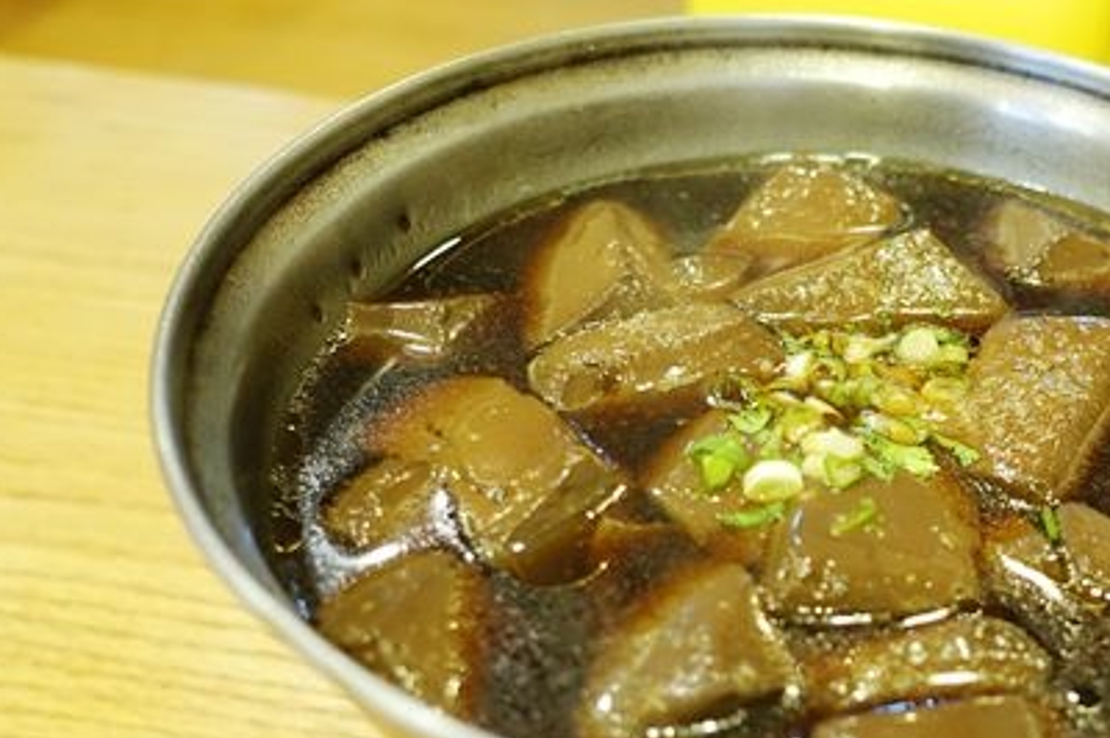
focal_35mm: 39
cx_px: 841
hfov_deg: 47.6
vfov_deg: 34.1
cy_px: 423
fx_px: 1201
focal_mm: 8.8
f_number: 2.2
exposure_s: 1/20
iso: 800
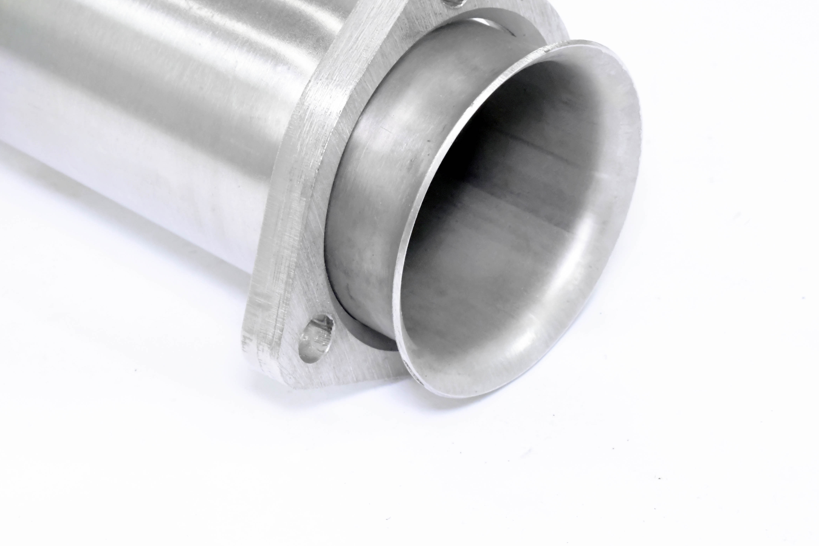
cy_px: 187
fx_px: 3594
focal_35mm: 158
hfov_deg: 13.0
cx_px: 312
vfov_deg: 8.7
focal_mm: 80
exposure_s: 1/80
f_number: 20
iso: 5000
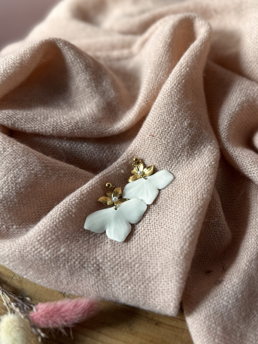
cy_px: 172
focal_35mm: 24
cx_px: 129
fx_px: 239
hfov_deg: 56.8
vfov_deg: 71.6
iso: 80
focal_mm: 6.76
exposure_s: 1/121
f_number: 1.78
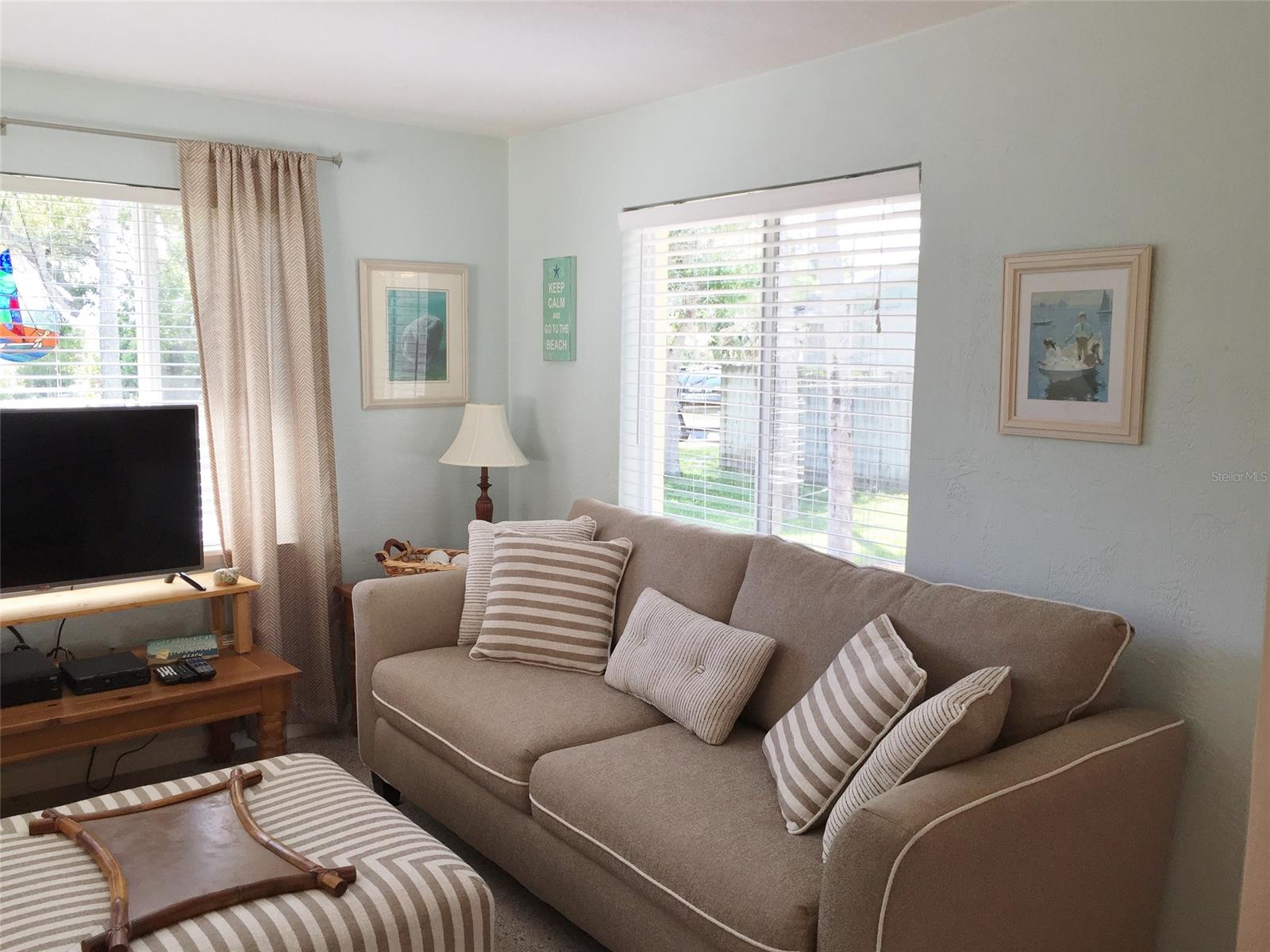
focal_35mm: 29
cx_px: 635
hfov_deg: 61.7
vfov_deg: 48.2
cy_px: 476
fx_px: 1064
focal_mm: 4.15
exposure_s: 1/120
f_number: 2.2
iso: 40
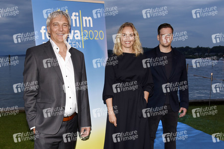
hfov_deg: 73.8
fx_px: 149
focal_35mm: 24
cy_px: 74
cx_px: 112
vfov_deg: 53.1
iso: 1000
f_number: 6.3
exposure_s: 1/160
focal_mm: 24
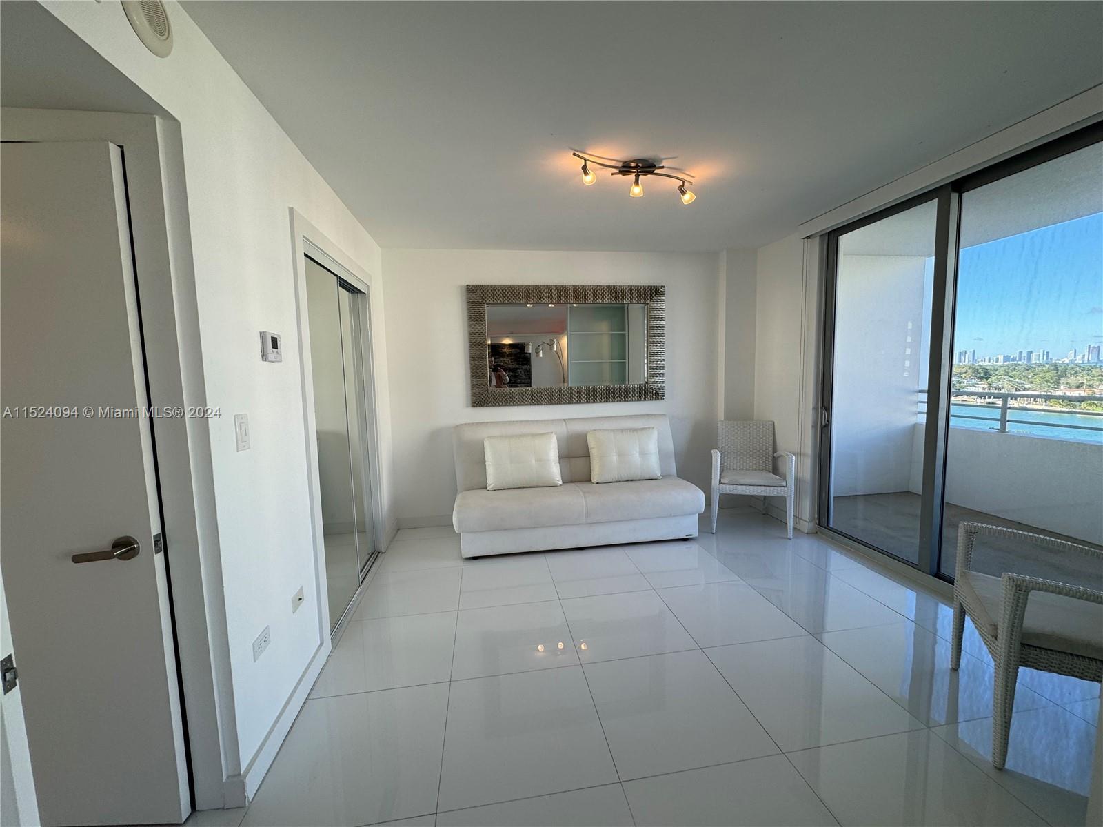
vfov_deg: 85.7
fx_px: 446
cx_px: 552
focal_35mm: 14
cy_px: 414
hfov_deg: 102.1
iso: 50
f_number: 2.2
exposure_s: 1/120
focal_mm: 2.22
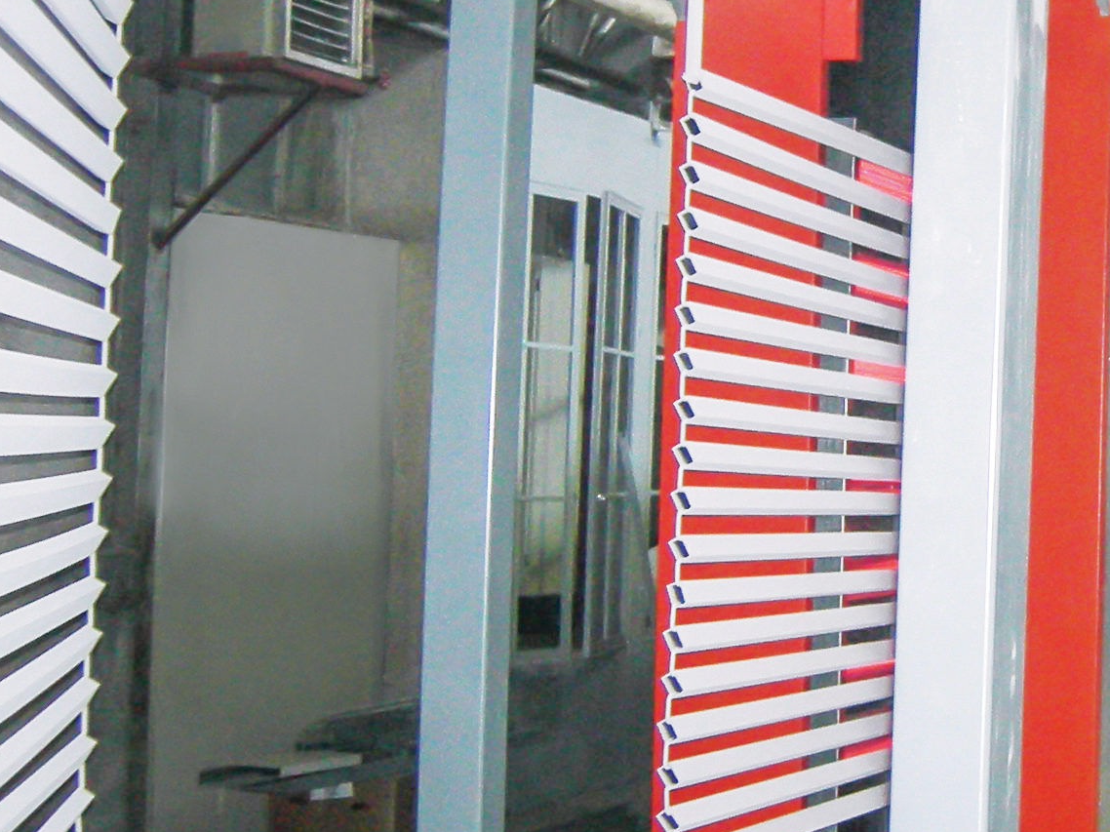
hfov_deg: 22.6
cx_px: 1196
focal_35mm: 82
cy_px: 277
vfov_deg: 17.9
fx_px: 2629
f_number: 2.7
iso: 178
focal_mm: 7.5
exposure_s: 1/60
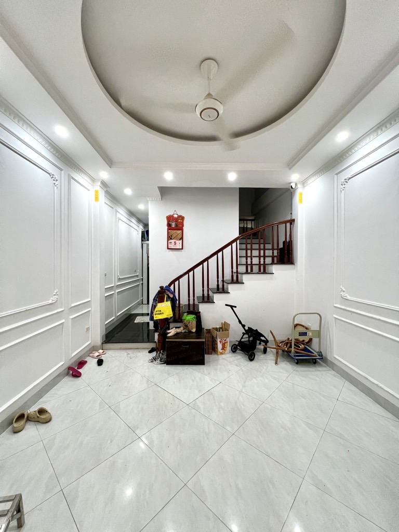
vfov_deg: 106.2
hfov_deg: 89.9
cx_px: 200
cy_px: 266
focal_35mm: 13
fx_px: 200
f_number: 1.8
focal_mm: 1.57
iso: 125
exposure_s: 1/100
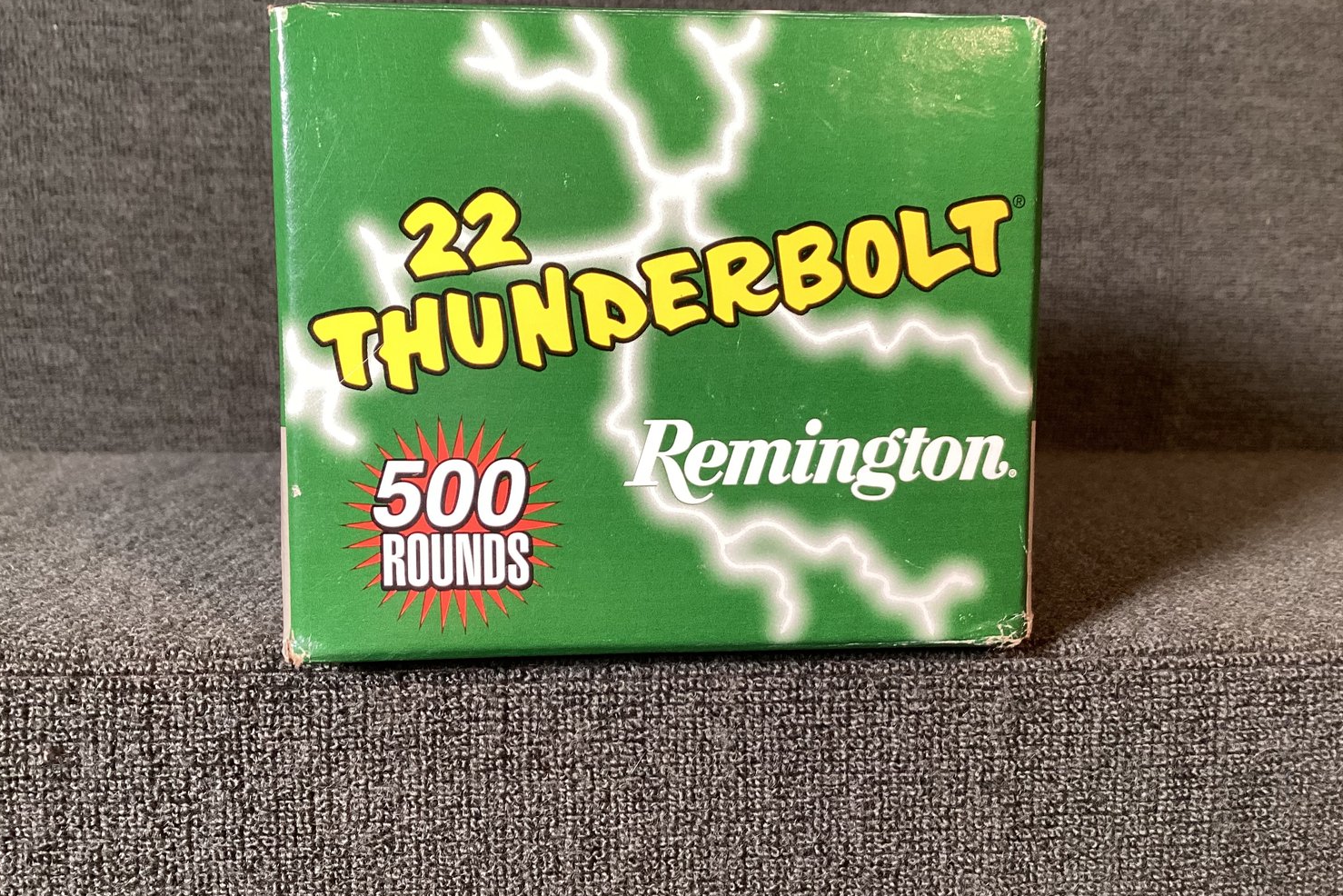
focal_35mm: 33
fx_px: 1231
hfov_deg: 57.2
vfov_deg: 40.0
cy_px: 421
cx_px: 678
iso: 125
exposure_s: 1/50
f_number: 2.4
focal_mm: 3.3
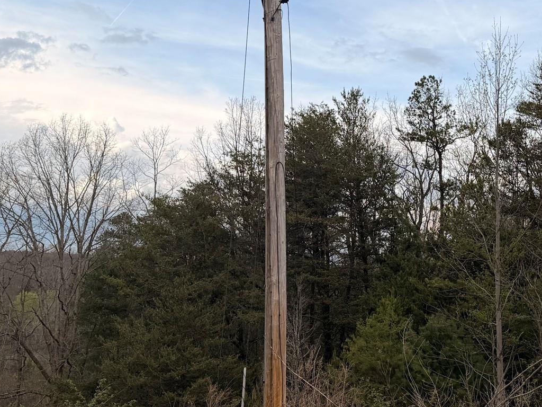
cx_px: 399
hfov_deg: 38.7
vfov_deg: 30.2
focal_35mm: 48
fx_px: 752
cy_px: 176
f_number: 1.78
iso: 80
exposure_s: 1/3279
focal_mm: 6.76
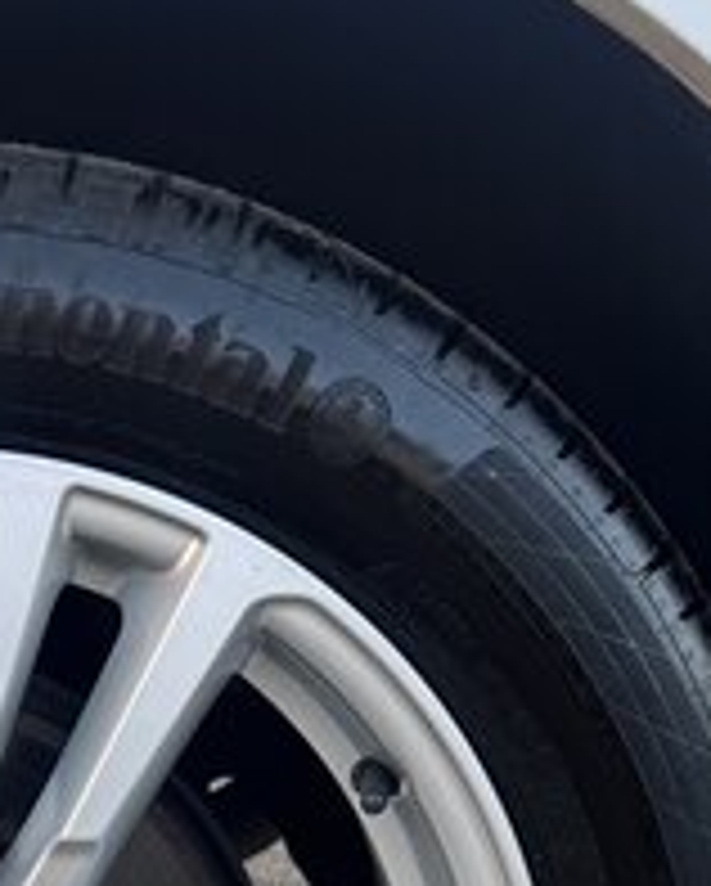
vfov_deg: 18.8
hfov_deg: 15.2
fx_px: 2495
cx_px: -302
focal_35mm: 95
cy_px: 1124
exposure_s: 1/193
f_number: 1.78
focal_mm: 6.76
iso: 80
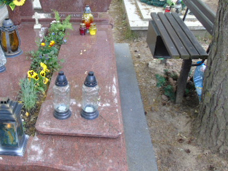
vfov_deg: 35.6
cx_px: 62
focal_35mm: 40
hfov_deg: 45.4
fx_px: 263
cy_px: 57
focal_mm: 4.4
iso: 80
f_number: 3.4
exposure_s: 1/50
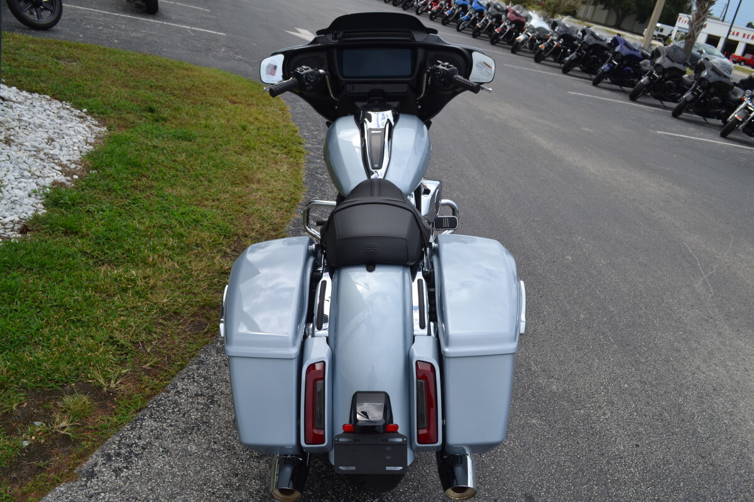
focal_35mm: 30
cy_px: 251
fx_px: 628
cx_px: 377
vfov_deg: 43.6
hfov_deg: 61.9
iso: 100
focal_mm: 20
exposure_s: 1/250
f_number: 8
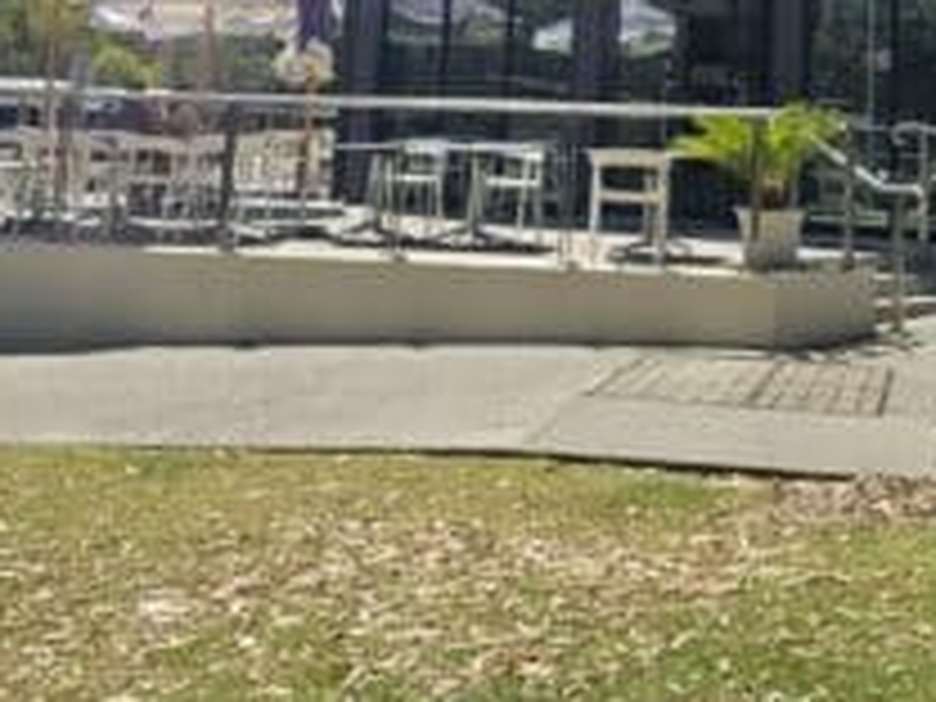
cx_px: 666
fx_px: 1433
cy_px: -54
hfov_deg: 35.6
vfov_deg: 25.7
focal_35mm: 53
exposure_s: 1/779
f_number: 1.7
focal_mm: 6.3
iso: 10
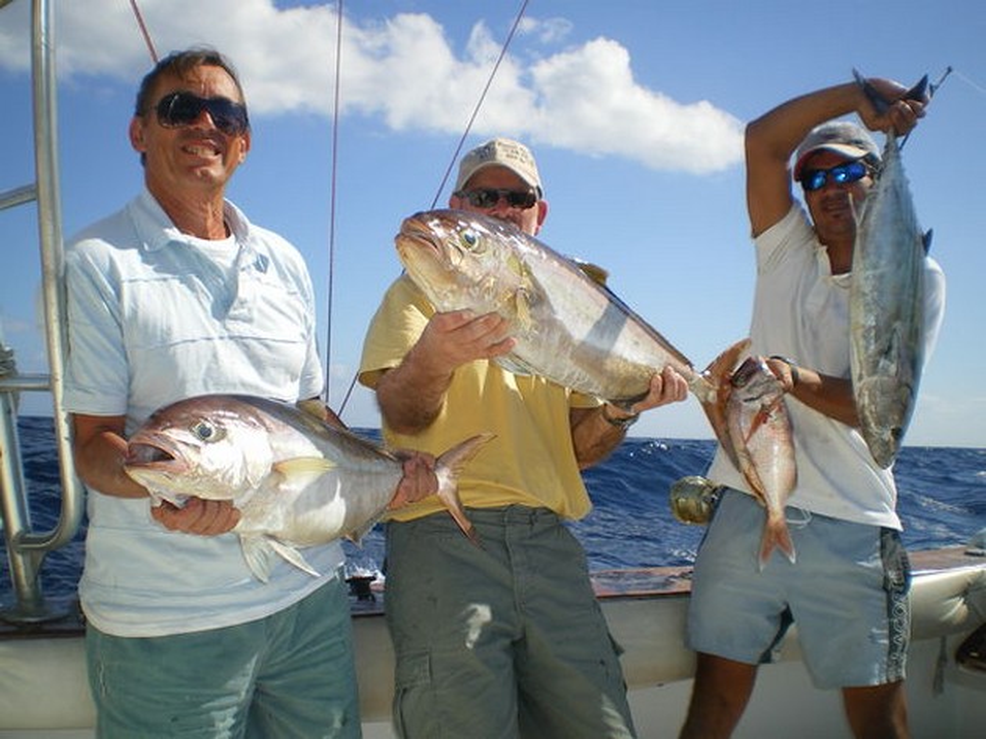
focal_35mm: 36
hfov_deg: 51.4
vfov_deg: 39.6
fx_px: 1025
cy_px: 370
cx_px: 493
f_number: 4.6
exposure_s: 1/640
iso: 50
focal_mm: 6.3
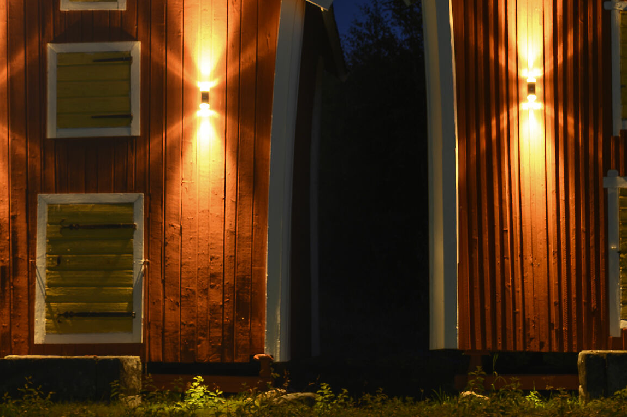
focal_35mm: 92
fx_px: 1601
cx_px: 405
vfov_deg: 14.8
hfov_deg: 22.1
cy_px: 89
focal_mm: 44
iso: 100
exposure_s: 30
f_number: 6.3
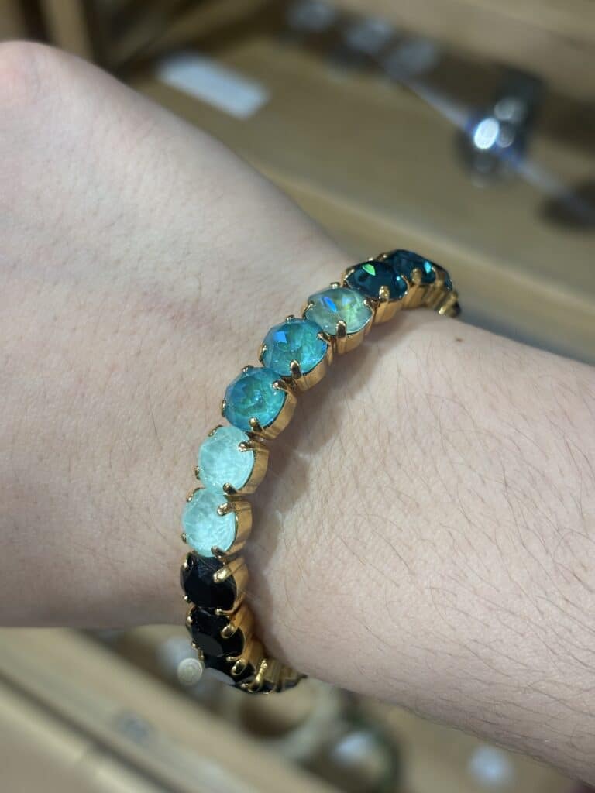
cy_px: 396
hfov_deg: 28.0
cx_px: 298
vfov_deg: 36.8
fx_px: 1192
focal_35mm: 52
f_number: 1.6
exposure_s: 1/100
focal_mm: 5.96
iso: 40
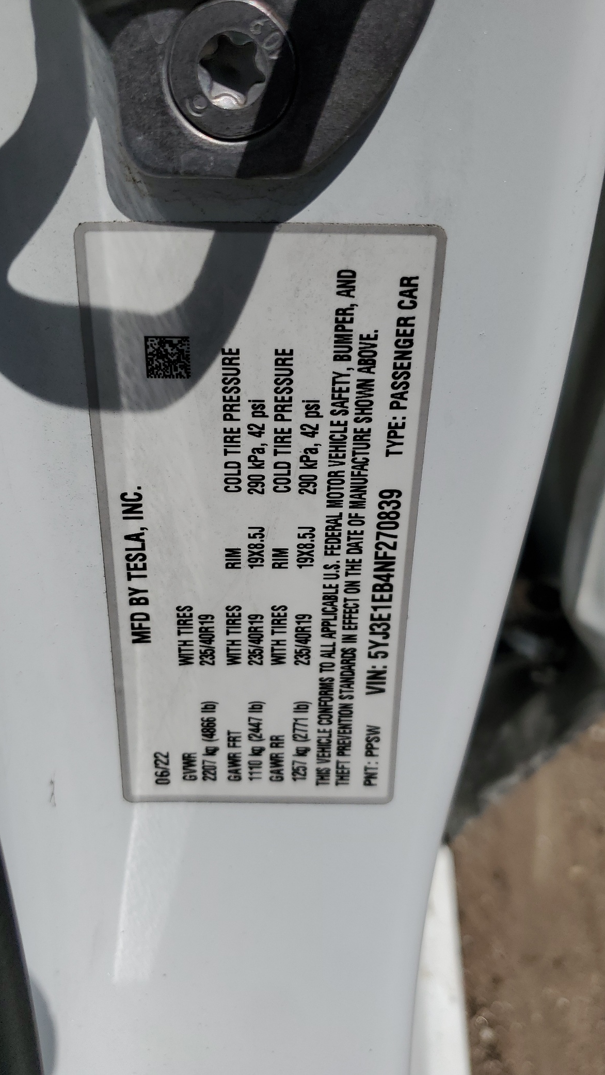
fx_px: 827
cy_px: 528
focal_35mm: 29
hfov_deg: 40.2
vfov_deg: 66.1
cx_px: 295
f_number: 1.5
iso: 51
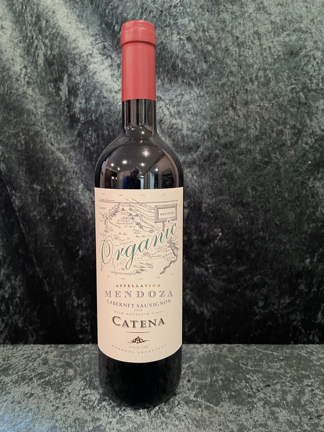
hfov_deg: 53.1
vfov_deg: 67.3
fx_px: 324
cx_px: 162
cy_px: 216
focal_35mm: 26
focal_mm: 4.2
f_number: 1.6
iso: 500
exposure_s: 1/25
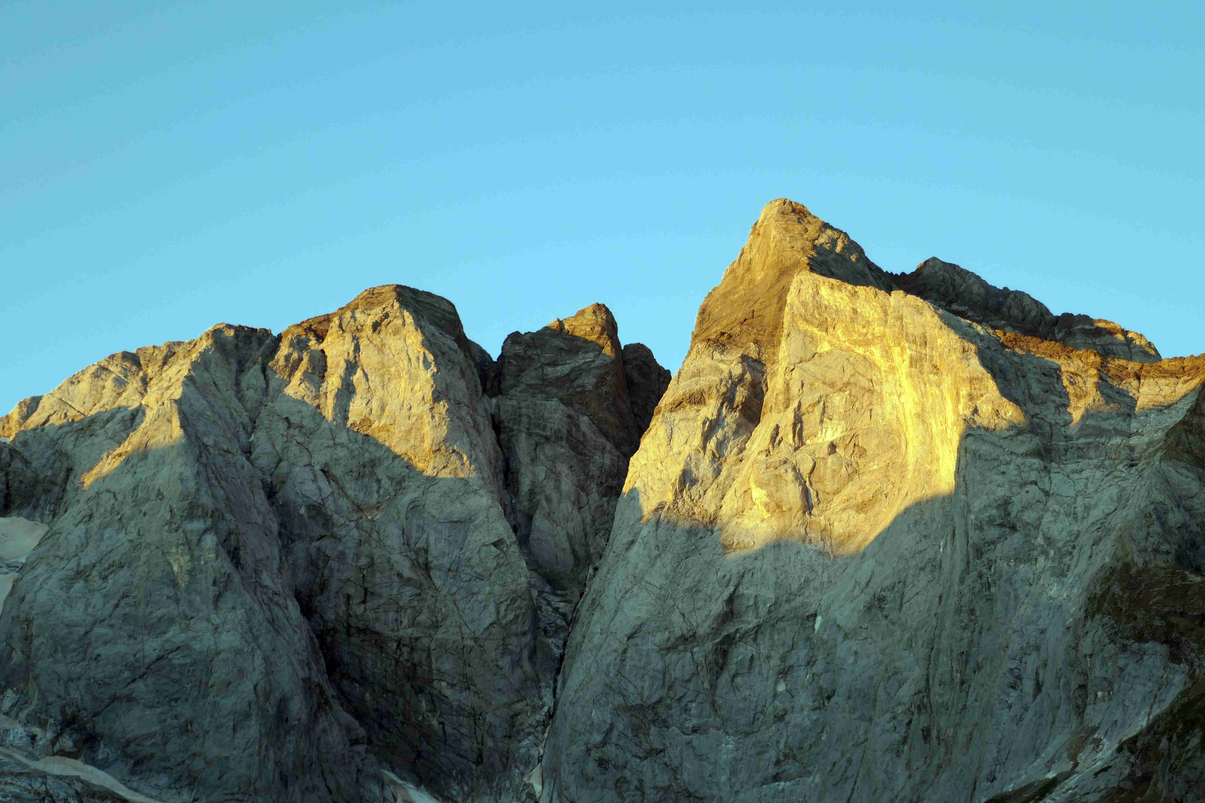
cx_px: 602
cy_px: 402
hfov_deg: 30.1
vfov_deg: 20.3
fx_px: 2242
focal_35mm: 67
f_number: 4.5
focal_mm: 24.3
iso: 125
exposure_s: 1/100
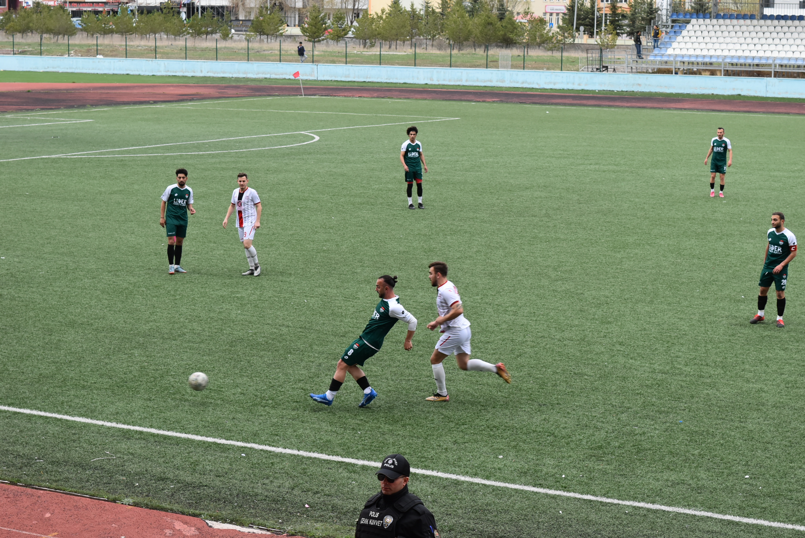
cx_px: 402
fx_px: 1846
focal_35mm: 82
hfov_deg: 24.6
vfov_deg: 16.6
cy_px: 269
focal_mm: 55
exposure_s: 1/250
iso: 400
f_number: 8
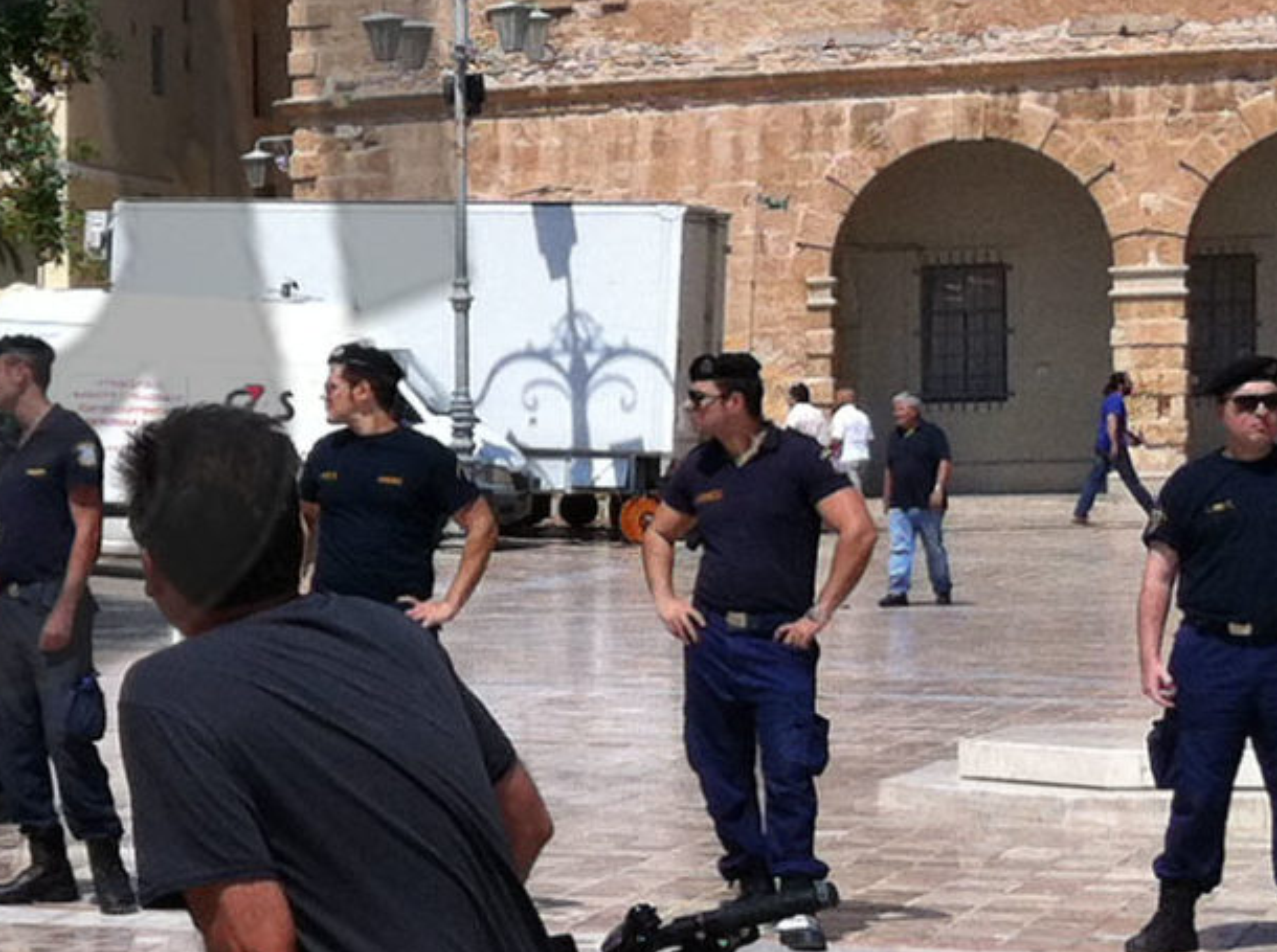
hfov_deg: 12.7
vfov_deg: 10.1
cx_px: -701
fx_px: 5412
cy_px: 552
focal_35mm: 147
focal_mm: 3.85
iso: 80
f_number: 2.8
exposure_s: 1/2155
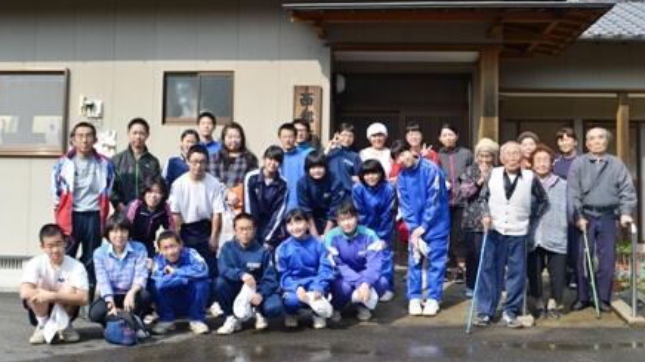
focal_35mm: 42
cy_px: 172
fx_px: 718
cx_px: 318
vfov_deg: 28.3
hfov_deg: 48.4
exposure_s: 1/200
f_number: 7.1
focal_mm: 26
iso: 100
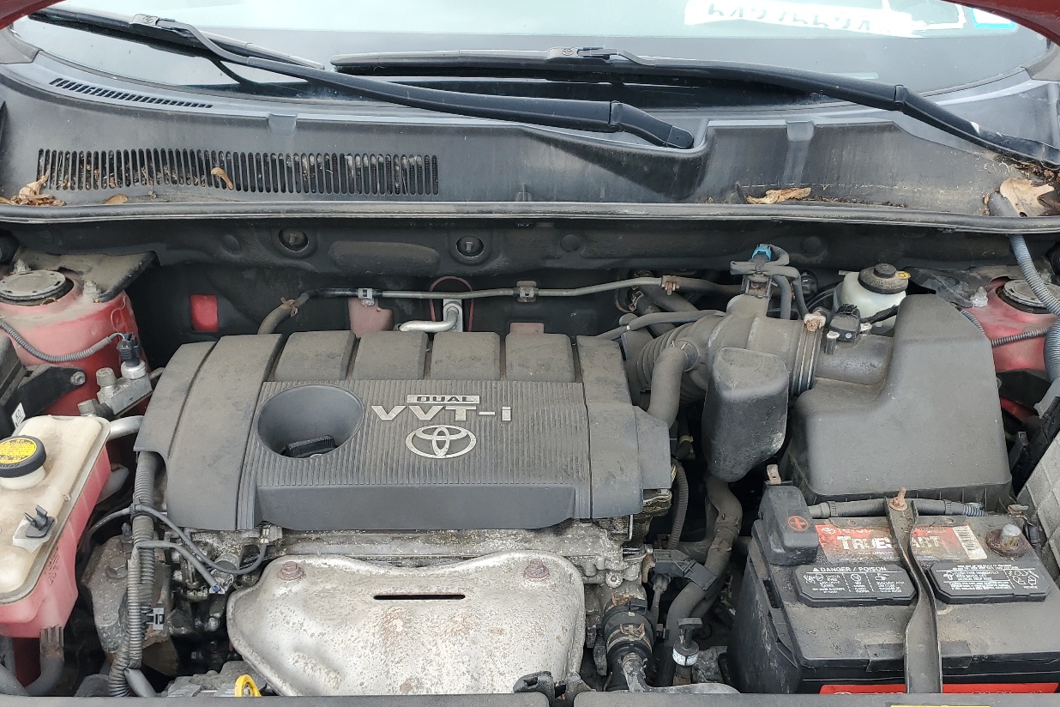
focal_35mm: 35
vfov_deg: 37.7
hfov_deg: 54.4
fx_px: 1030
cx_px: 532
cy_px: 426
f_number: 1.5
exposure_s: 1/238
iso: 50
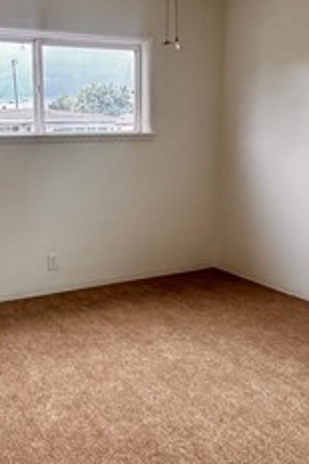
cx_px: 100
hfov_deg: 33.0
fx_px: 516
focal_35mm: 40
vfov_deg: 48.5
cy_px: 223
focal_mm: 2.22
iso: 500
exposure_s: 1/60
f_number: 2.2
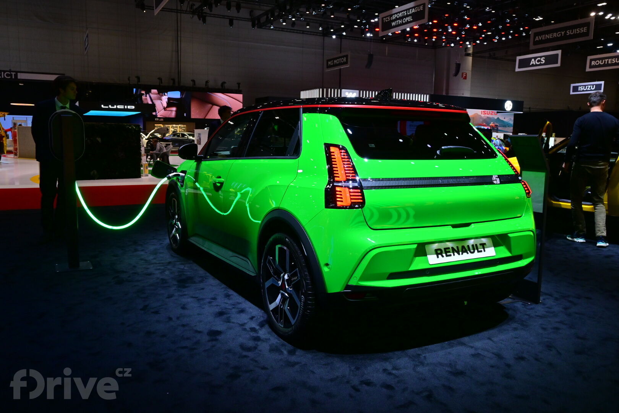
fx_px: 516
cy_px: 206
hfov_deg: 61.9
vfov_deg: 43.6
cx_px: 310
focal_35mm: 30
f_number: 6.3
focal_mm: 20
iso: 800
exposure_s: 1/200
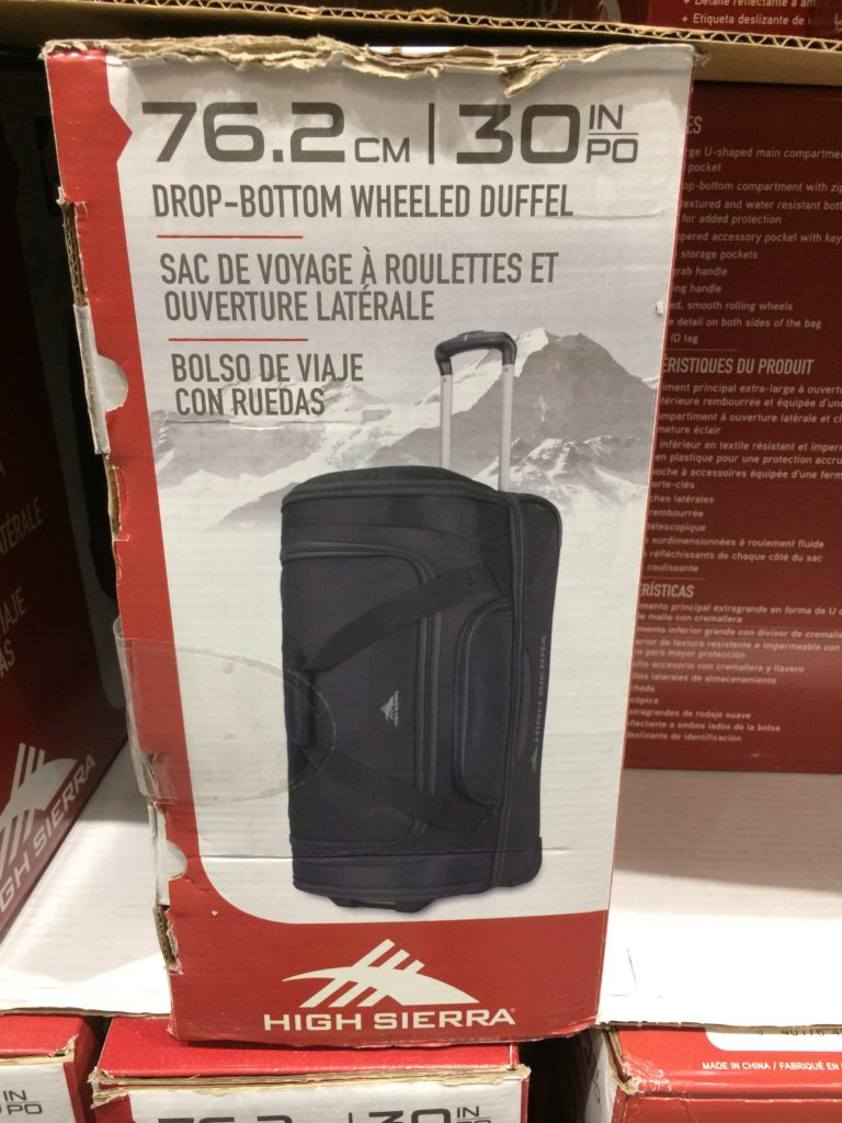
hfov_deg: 48.2
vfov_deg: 61.7
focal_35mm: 29
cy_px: 562
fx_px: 941
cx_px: 421
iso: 160
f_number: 2.2
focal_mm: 4.15
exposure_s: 1/30
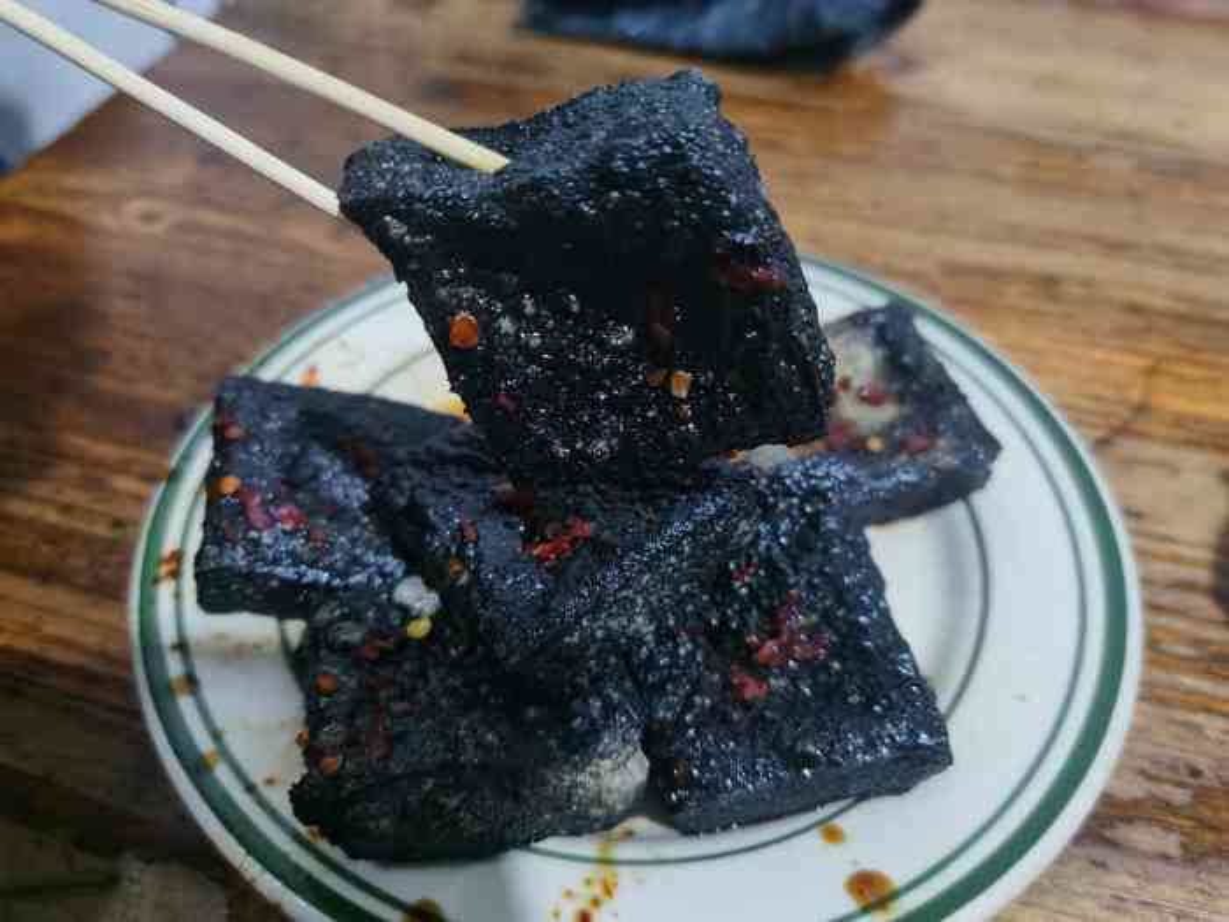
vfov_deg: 51.4
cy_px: 461
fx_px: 959
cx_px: 614
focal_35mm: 27
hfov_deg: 65.3
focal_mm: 5.56
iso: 500
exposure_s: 1/33.3
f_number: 1.6
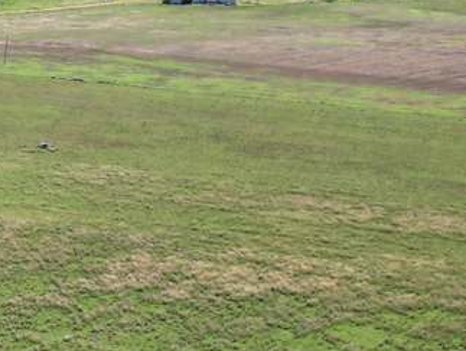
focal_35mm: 95
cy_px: 480
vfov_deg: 14.8
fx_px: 1280
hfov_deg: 17.4
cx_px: -332
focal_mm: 6.72
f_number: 1.7
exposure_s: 1/1250
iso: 100
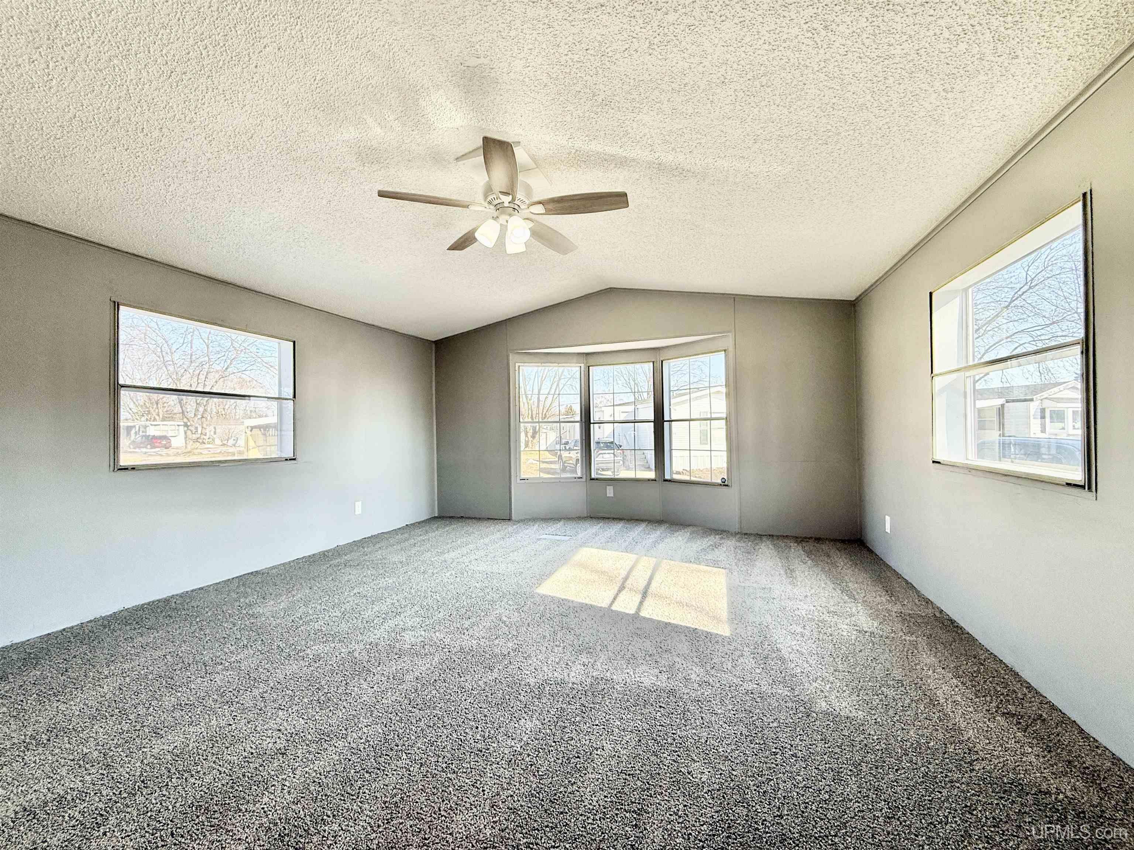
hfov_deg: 102.1
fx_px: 459
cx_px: 567
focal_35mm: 14
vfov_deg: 85.7
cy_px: 425
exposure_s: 1/439
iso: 64
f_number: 2.2
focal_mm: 2.22
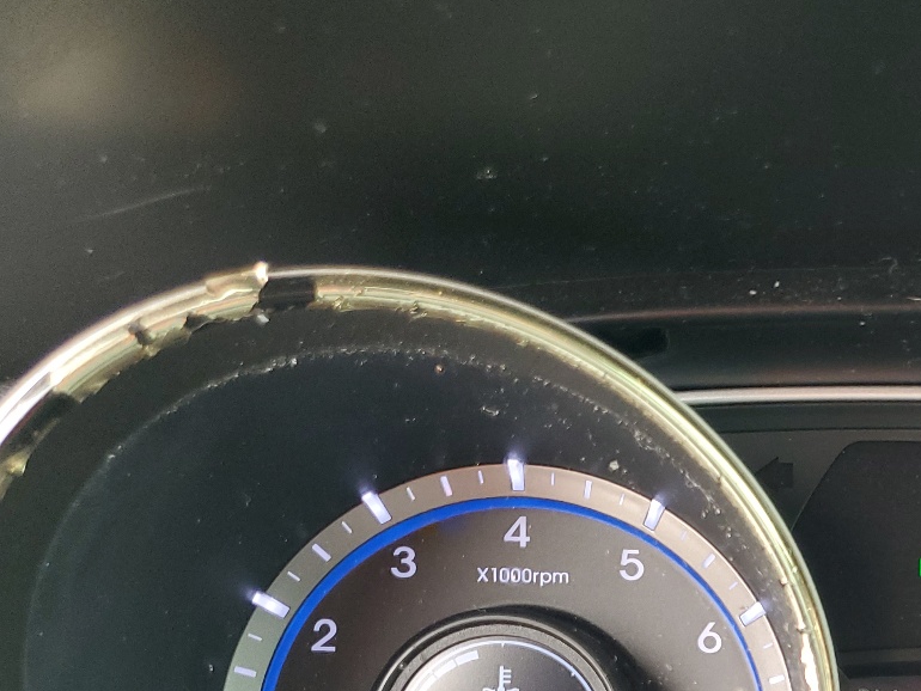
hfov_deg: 32.5
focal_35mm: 54
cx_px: 938
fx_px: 1437
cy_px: 703
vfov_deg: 25.6
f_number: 1.5
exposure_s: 1/120
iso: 91
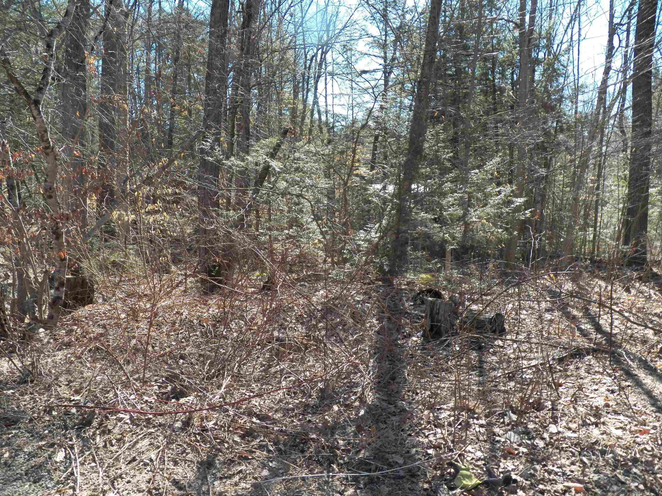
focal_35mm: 28
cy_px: 248
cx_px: 331
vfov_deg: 49.7
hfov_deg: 63.4
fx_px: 535
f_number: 4
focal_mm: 4.9
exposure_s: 1/400
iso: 125
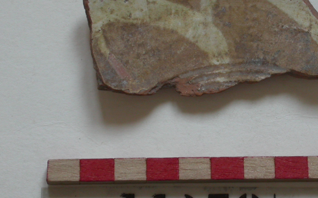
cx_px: 217
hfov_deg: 9.7
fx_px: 1880
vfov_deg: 6.0
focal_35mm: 217
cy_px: 45
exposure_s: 1/18.3
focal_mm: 26.2
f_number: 4.5
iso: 100
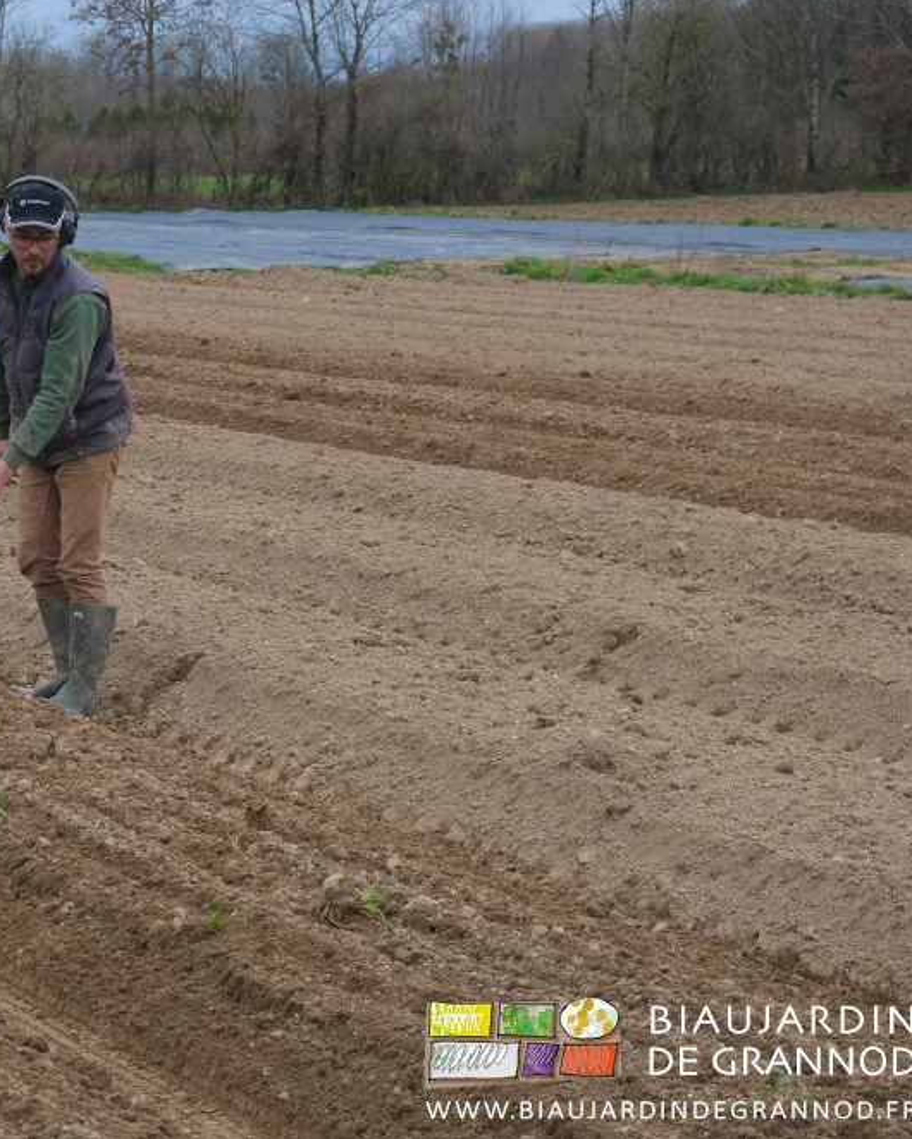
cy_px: 567
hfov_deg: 16.0
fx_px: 3204
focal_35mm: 95
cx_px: 71
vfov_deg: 20.2
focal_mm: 44.4
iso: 160
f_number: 5.6
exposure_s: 1/125
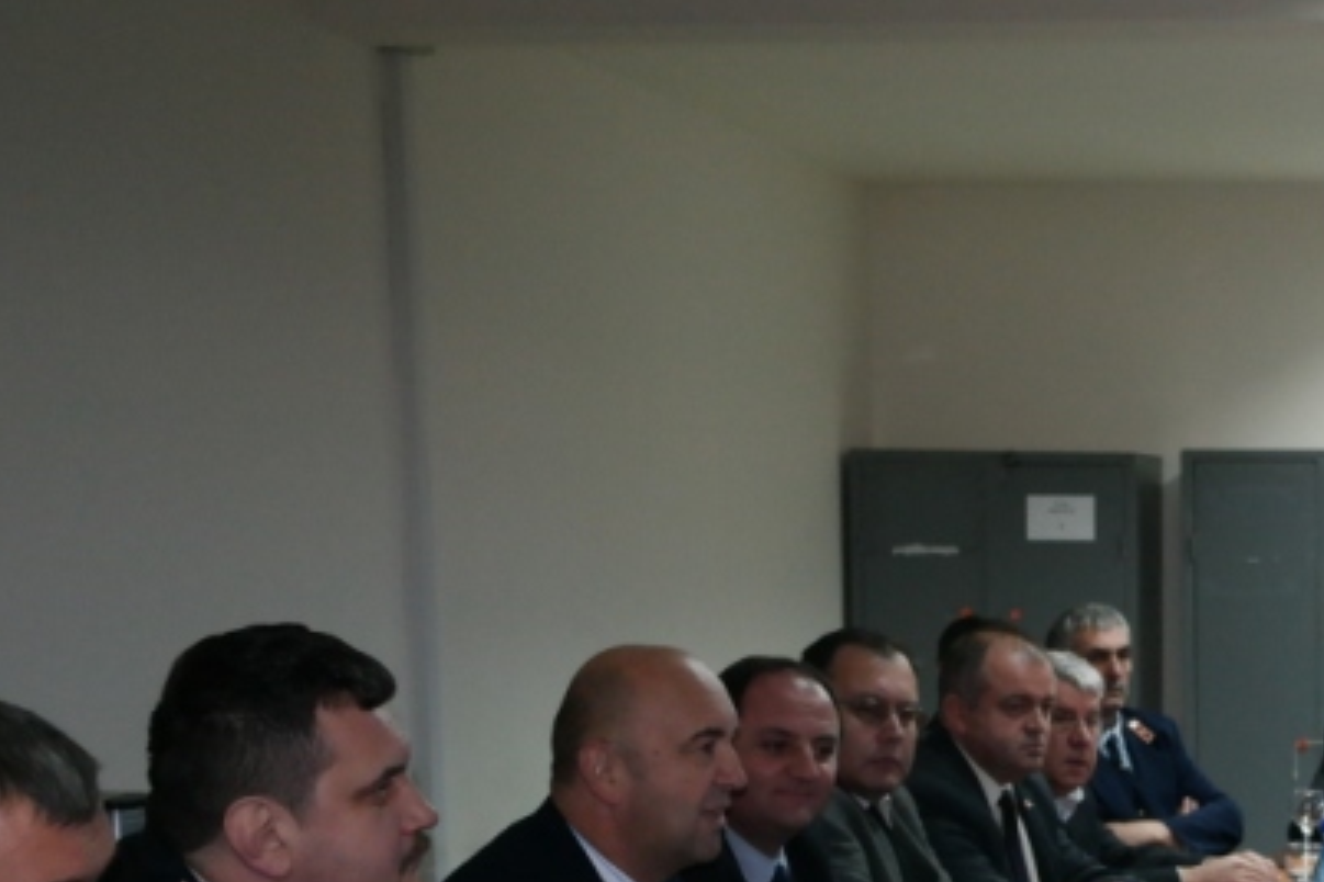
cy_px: 989
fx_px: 3089
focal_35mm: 84
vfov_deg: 15.8
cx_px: 1499
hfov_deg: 22.6
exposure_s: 1/40
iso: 800
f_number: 3.5
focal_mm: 22
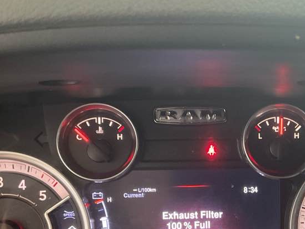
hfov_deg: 31.5
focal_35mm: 60
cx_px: 235
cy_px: 187
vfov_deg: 24.0
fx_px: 529
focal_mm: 3
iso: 200
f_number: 1.8
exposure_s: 1/40
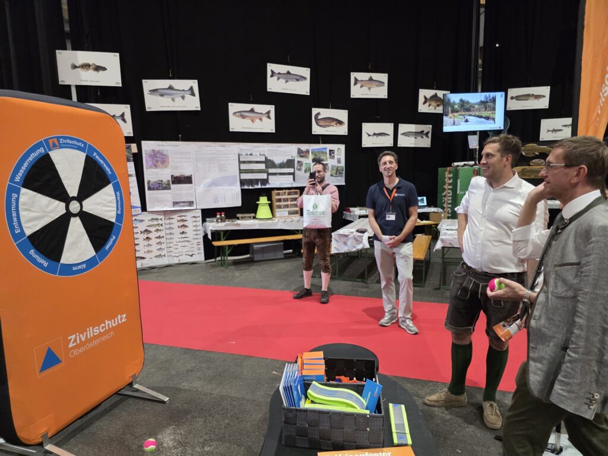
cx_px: 304
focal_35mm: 23
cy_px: 228
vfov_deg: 58.9
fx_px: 404
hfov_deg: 73.9
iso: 640
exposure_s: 1/120
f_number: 1.7
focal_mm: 6.3
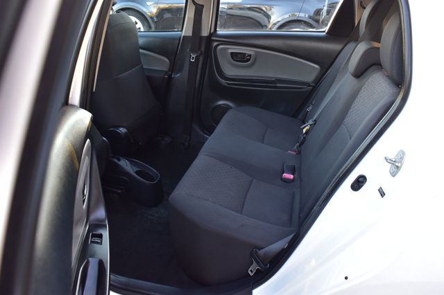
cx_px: 222
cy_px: 148
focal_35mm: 32
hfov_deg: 59.5
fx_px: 388
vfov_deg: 41.7
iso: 400
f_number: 6.3
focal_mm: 21
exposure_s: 1/20
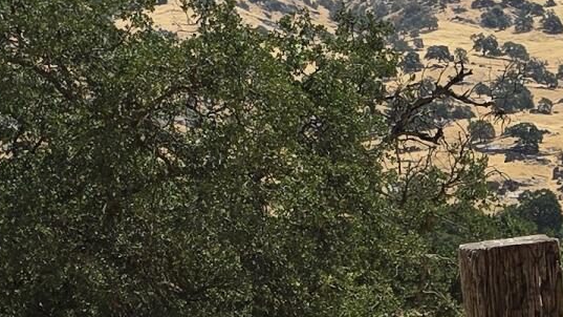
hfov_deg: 14.4
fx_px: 2090
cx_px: 819
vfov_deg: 8.5
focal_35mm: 140
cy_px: 440
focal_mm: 6.3
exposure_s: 1/1186
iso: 12
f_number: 1.7
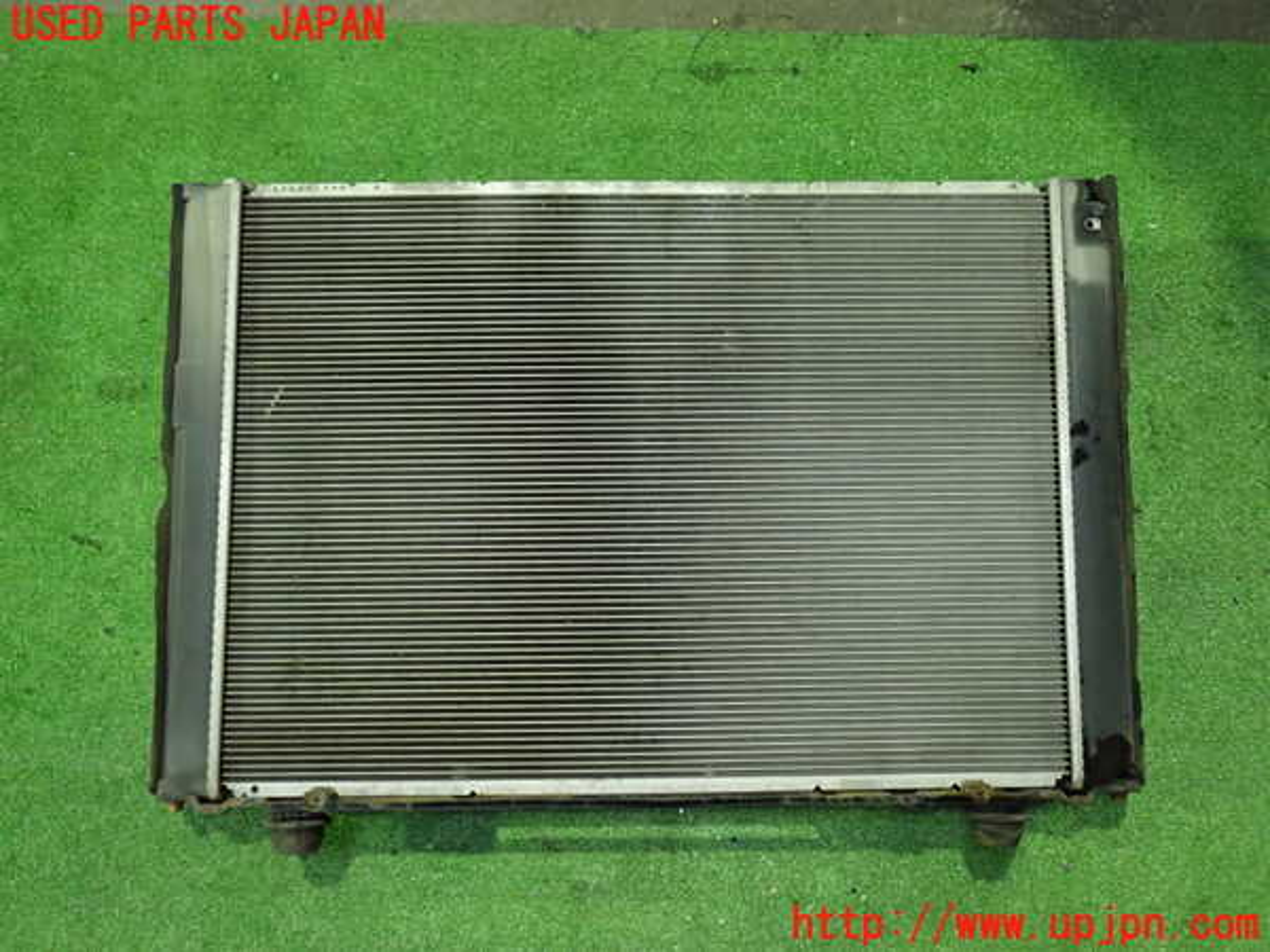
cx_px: 635
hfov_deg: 60.0
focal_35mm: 30
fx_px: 1101
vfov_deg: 46.8
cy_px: 476
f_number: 2.3
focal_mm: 5.4
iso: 640
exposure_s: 1/30
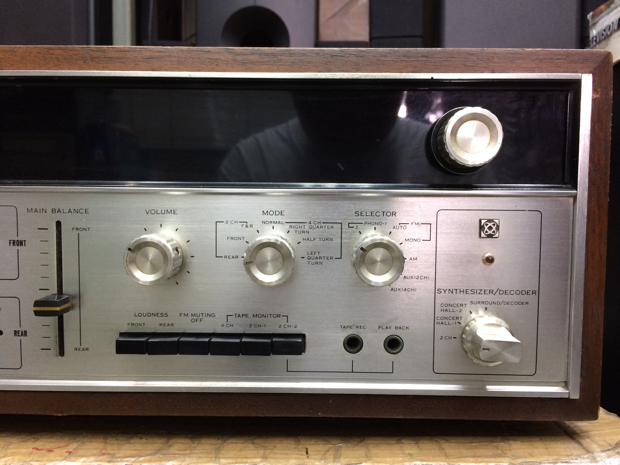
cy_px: 232
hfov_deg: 61.7
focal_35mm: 29
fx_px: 519
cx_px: 310
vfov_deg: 48.2
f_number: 2.2
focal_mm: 4.15
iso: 160
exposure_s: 1/33
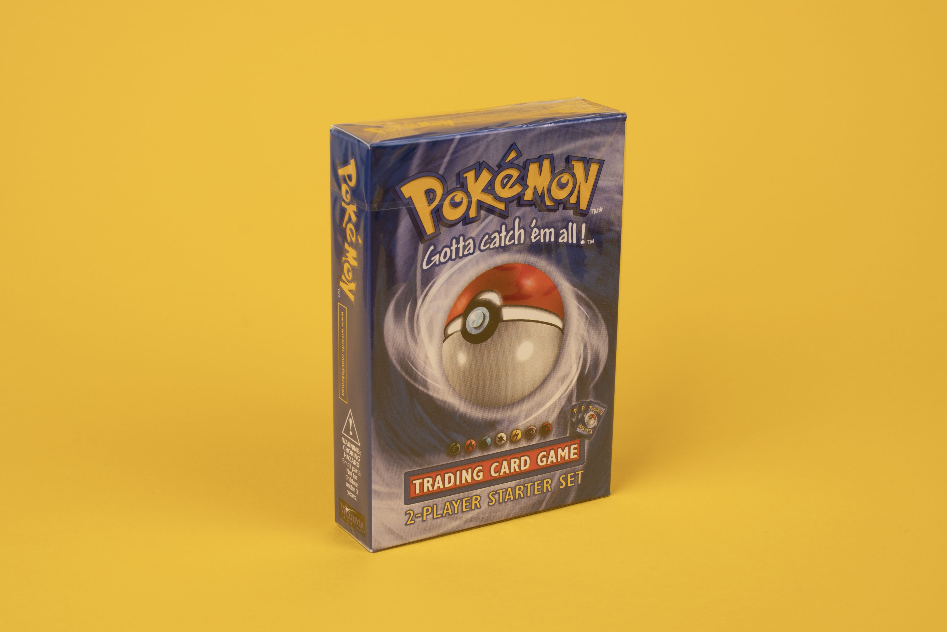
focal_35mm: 65
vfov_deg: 20.9
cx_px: 474
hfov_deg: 31.0
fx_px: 1710
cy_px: 316
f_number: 10
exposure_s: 1/10
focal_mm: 43.6
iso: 50
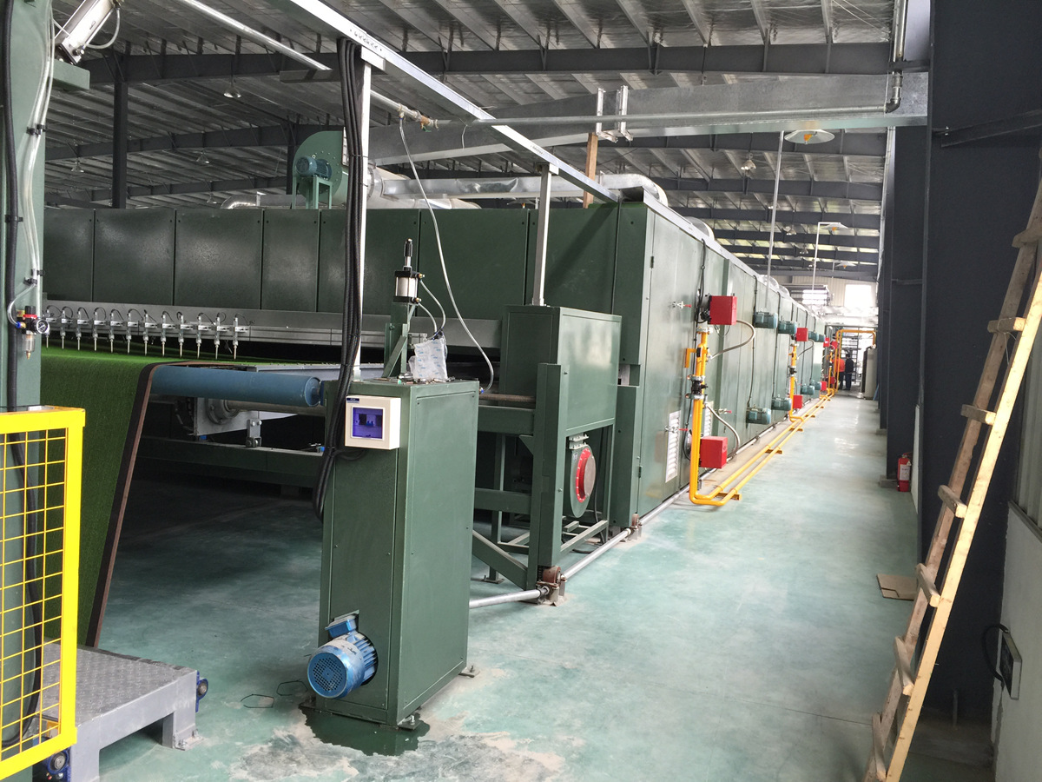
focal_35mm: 29
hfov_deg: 61.7
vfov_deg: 48.2
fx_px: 873
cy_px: 391
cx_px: 521
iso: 32
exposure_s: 1/30
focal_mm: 4.15
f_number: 2.2
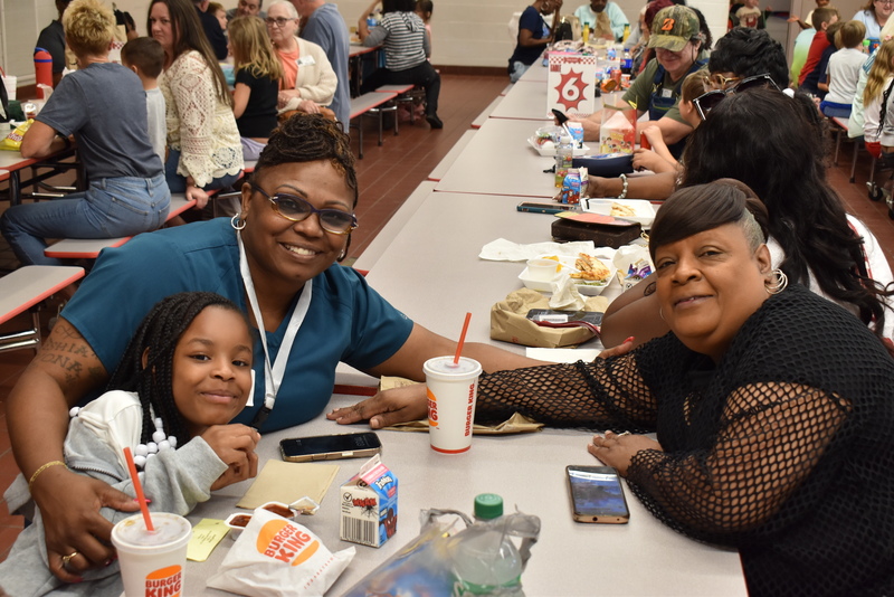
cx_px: 447
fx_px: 1192
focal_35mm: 48
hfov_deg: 41.1
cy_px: 298
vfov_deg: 28.1
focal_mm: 32
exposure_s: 1/50
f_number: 7.1
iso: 720
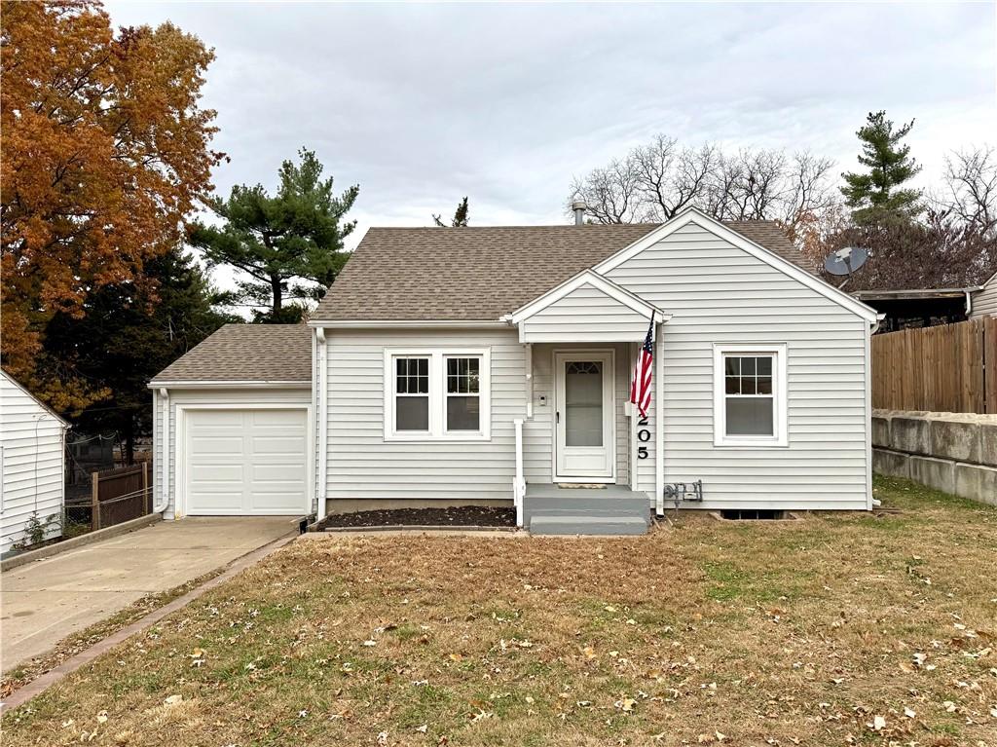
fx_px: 691
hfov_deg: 71.6
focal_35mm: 24
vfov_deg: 56.8
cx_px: 498
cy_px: 374
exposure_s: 1/772
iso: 80
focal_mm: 6.76
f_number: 1.78
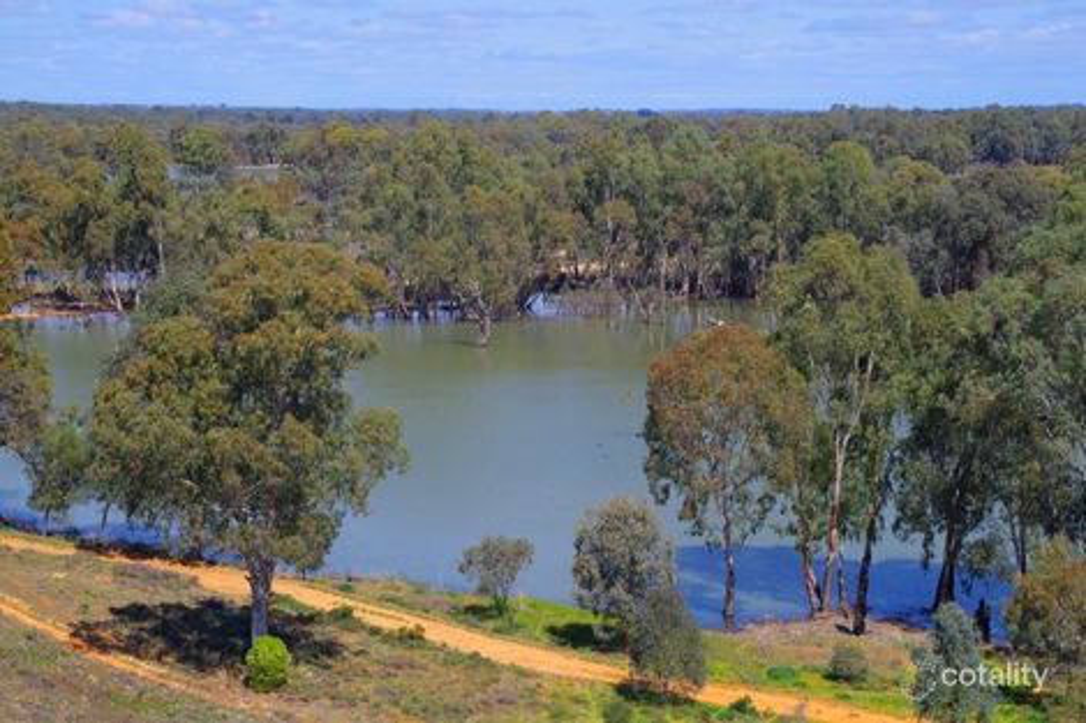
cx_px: 543
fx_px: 2020
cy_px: 362
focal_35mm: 67
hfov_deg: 30.1
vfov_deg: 20.3
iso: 200
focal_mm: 45
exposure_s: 1/200
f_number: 11
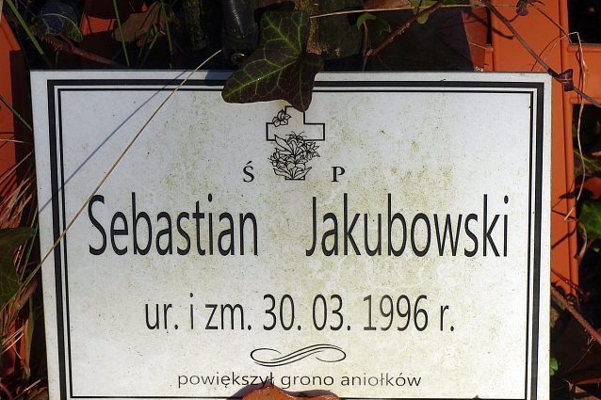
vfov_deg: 4.8
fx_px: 4773
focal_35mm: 286
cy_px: 223
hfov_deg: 7.2
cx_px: 300
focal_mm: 49.2
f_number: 4
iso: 100
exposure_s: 1/800
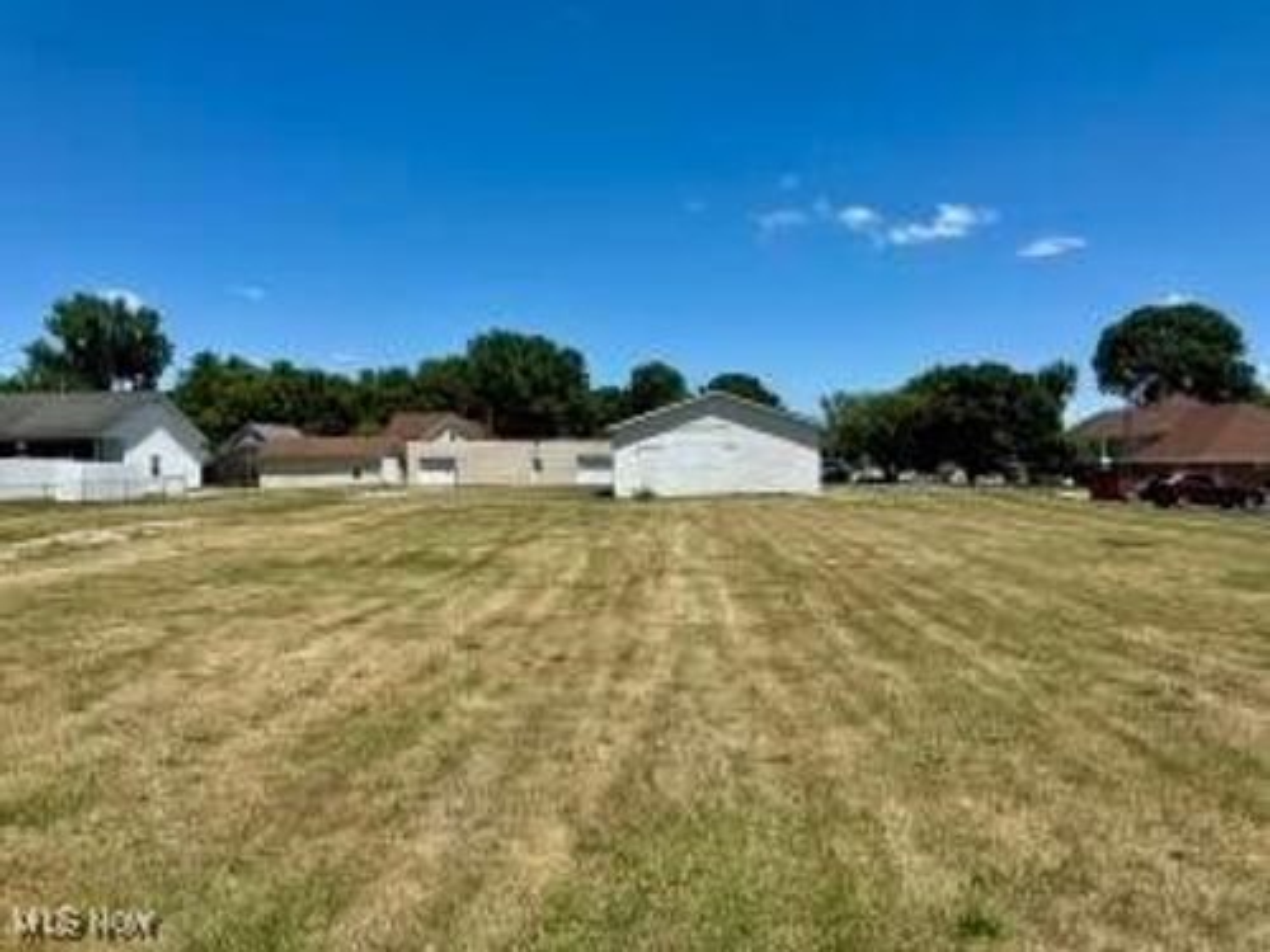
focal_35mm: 24
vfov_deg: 56.8
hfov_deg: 71.6
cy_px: 476
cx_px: 635
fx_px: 881
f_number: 1.78
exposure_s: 1/5814
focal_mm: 6.76
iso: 80
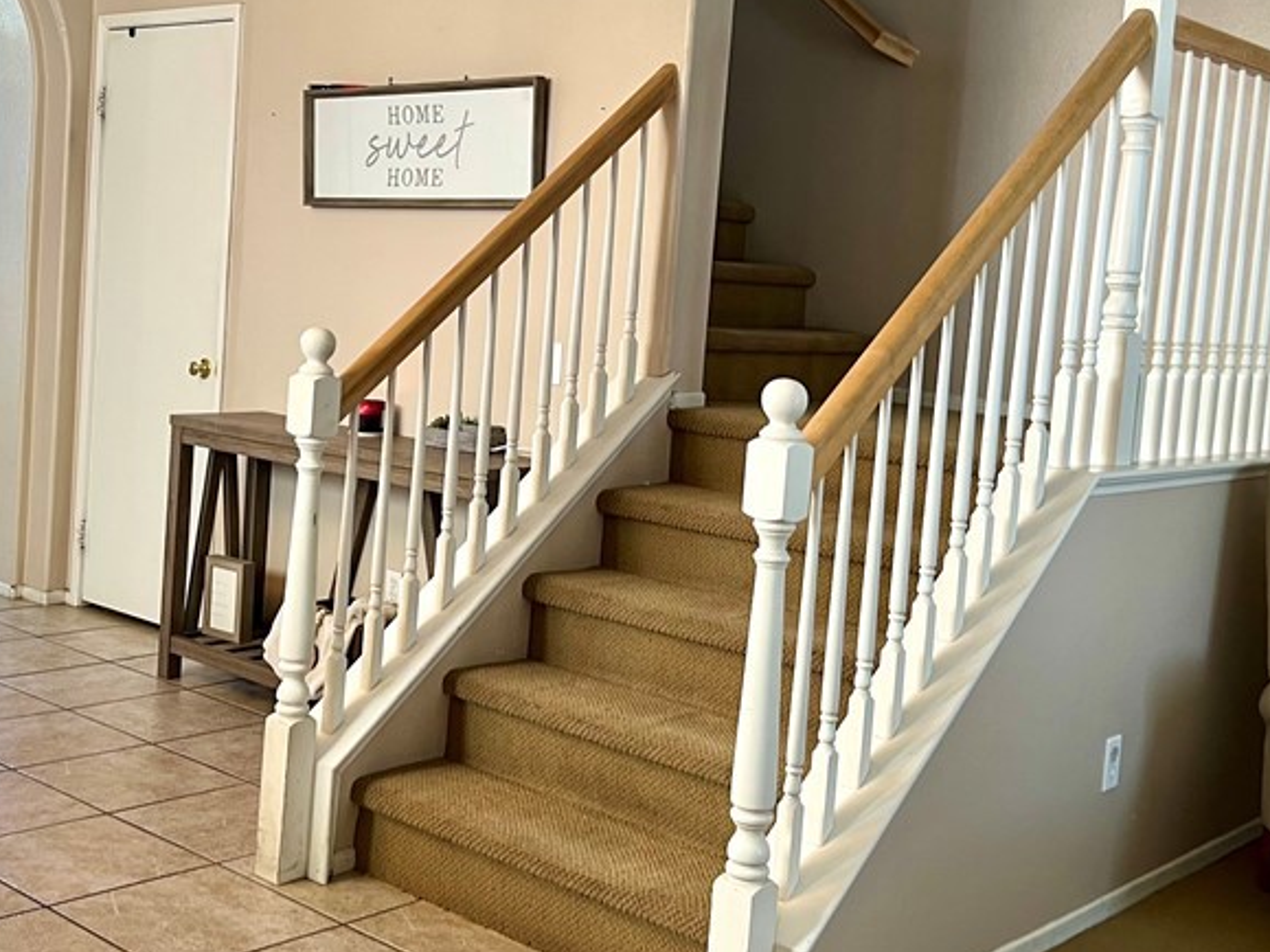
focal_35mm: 46
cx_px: 491
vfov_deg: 31.5
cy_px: 401
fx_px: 1687
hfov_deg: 41.0
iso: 100
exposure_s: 1/60
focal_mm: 5.7
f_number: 1.5
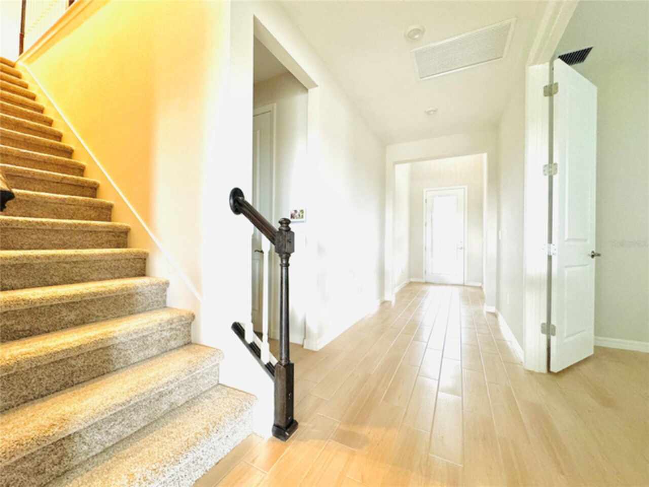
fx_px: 262
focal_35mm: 14
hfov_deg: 102.1
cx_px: 324
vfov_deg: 85.7
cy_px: 244
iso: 400
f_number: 2.2
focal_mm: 2.22
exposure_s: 1/60
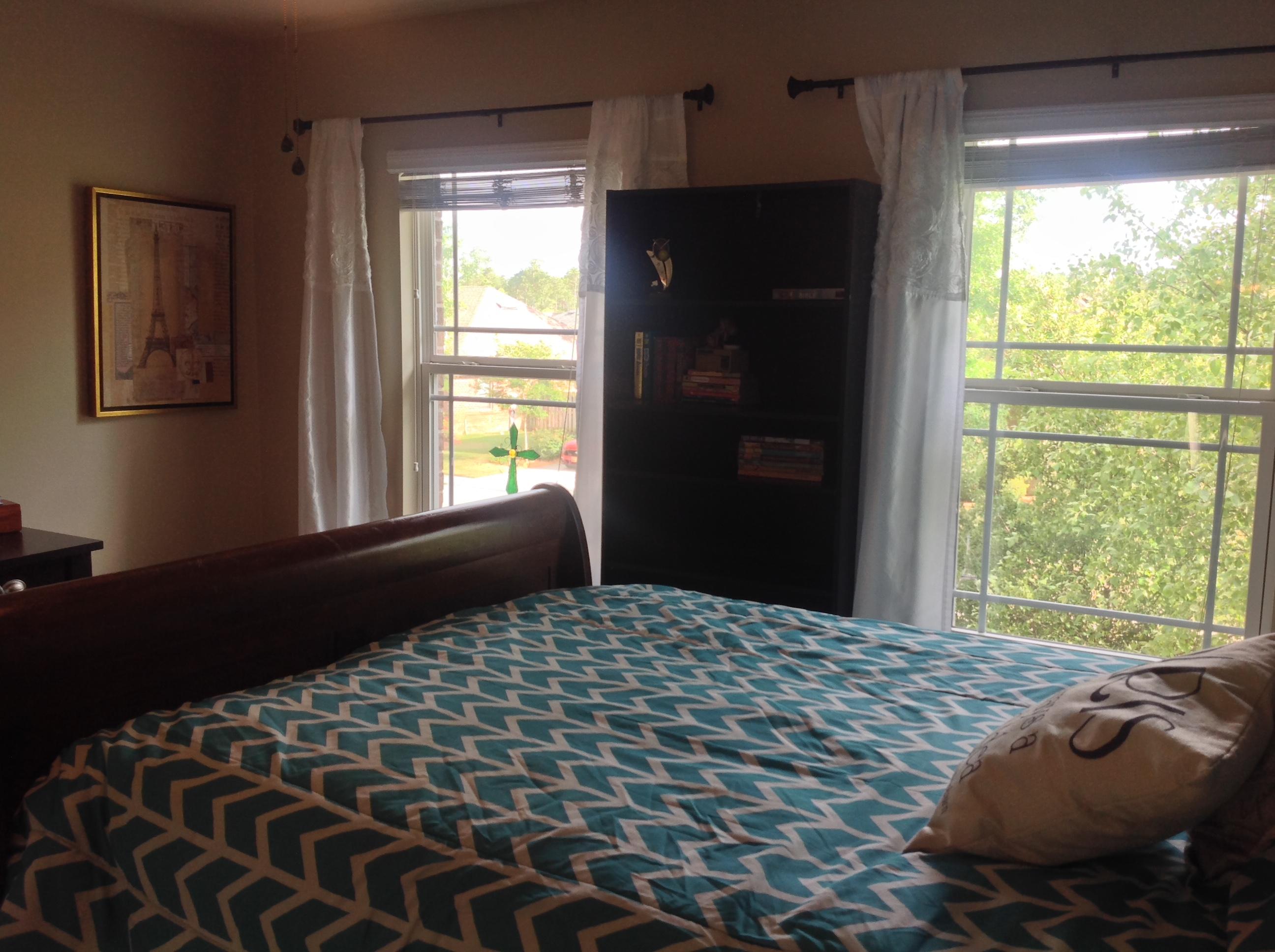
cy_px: 476
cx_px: 638
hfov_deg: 52.7
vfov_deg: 40.6
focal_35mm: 35
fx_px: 1287
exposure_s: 1/40
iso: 50
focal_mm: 4.28
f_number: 2.4
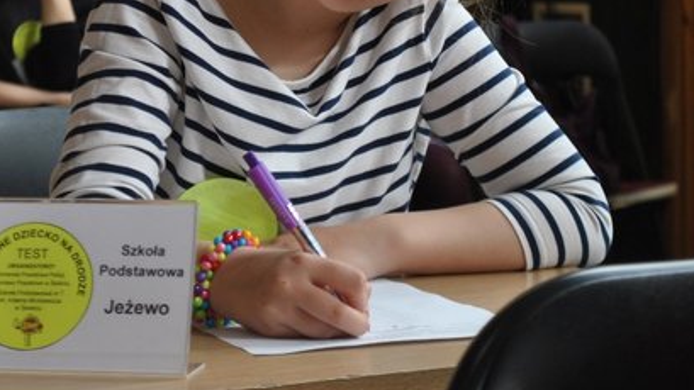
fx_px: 2208
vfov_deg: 10.1
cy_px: 54
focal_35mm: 120
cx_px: 277
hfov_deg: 17.8
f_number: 5.3
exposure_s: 1/125
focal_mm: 48
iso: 220
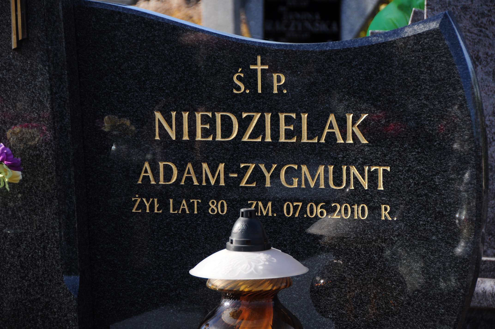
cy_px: 164
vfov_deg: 8.2
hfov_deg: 12.2
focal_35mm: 168
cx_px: 248
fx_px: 2307
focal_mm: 112
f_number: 7.1
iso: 200
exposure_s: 1/320
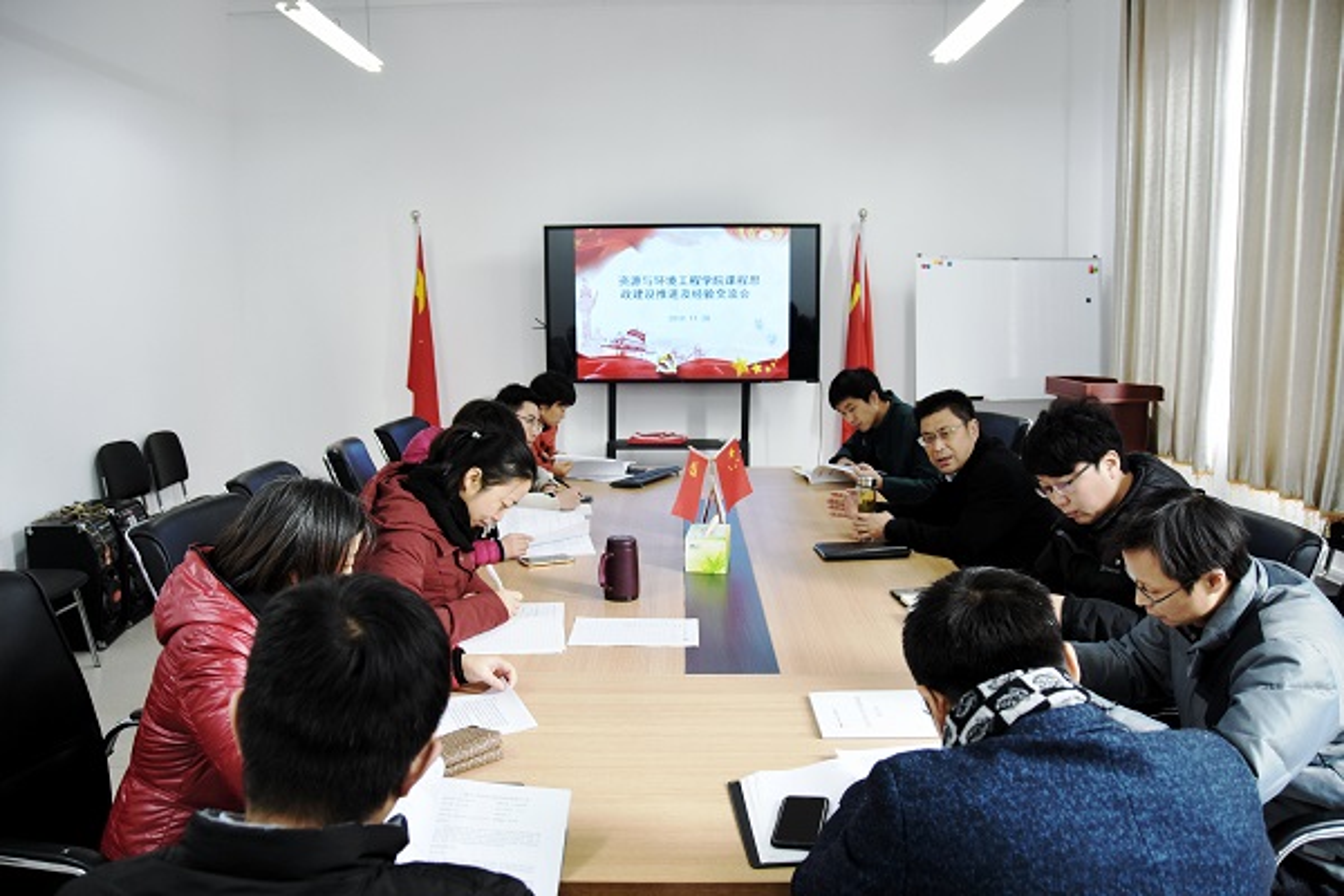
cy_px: 448
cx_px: 672
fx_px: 1008
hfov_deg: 67.4
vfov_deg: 47.9
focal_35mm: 27
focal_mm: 18
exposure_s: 1/60
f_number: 3.5
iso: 400
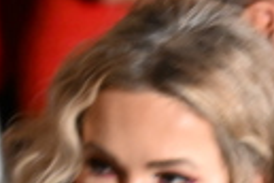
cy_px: 238
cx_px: -85
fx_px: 6119
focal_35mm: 804
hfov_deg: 2.6
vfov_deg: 1.7
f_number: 4
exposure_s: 1/200
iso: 8000
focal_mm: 150
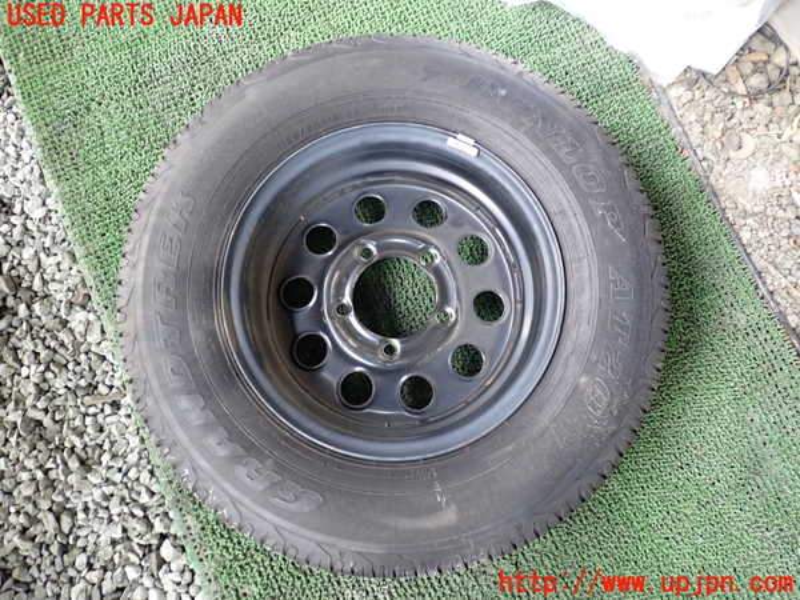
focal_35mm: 30
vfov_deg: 46.8
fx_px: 693
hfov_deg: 60.0
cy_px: 300
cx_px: 400
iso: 250
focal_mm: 5.4
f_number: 2.3
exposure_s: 1/30
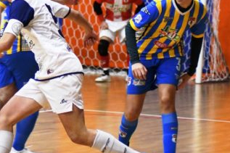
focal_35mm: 270
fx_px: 1724
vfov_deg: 5.1
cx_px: 15
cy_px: 94
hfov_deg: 7.6
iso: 10000
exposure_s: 1/500
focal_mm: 82
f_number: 4
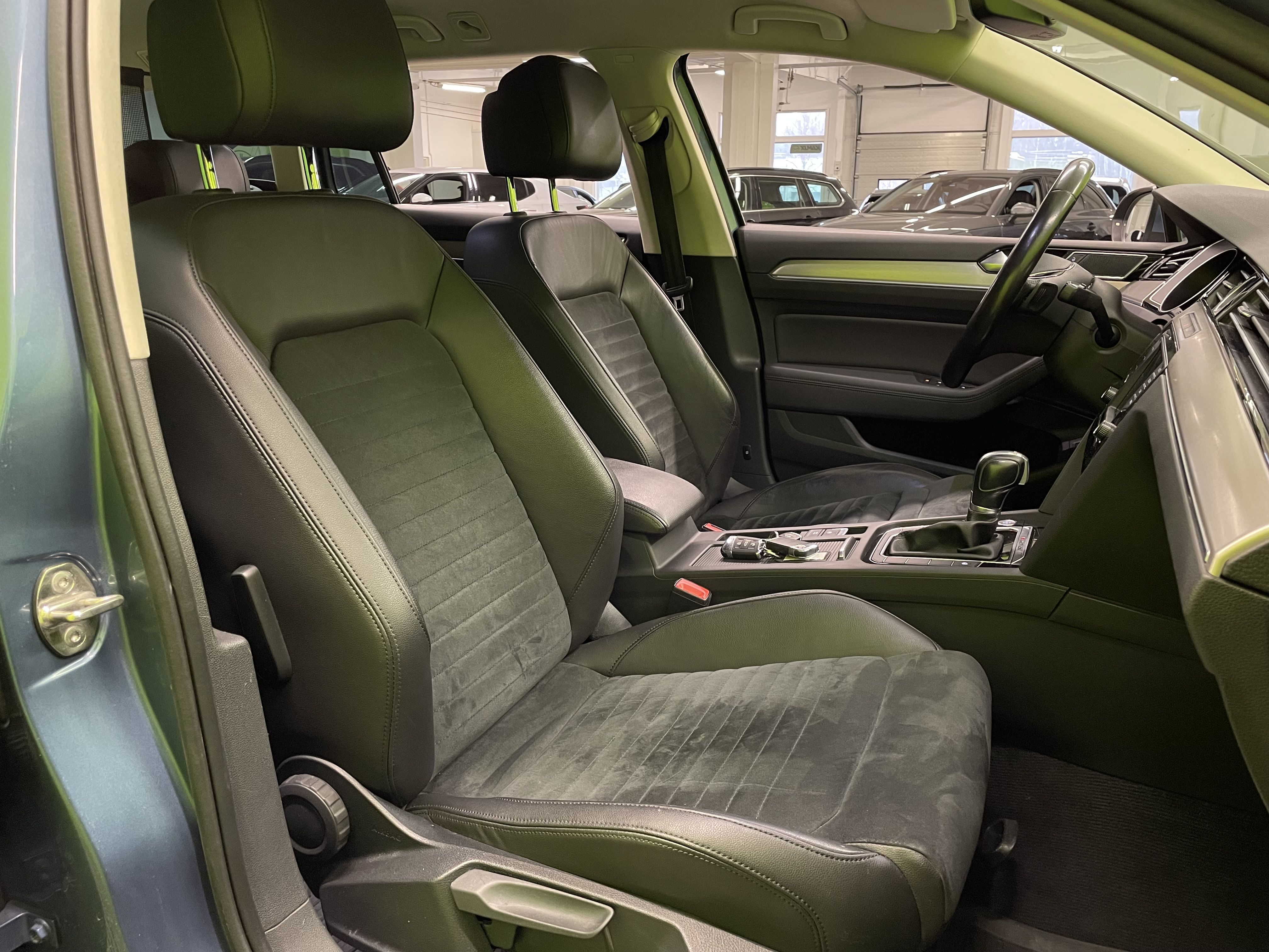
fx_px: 953
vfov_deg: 53.1
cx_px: 634
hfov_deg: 67.3
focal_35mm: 26
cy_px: 476
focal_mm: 4.2
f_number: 1.6
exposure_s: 1/50
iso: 320
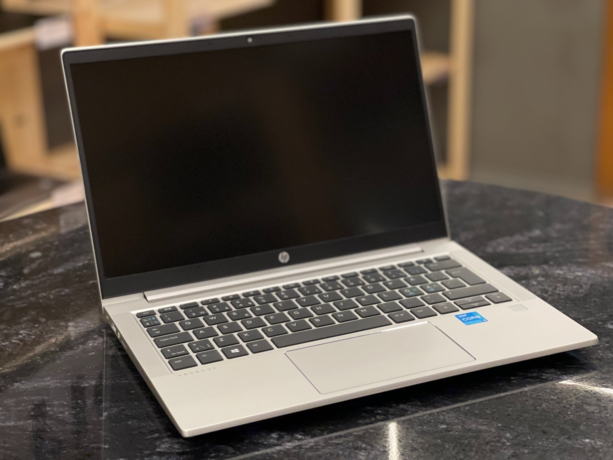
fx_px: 1133
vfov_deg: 22.9
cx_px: 306
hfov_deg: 30.3
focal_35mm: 64
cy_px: 230
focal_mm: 7.5
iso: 250
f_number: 2.2
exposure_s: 1/90
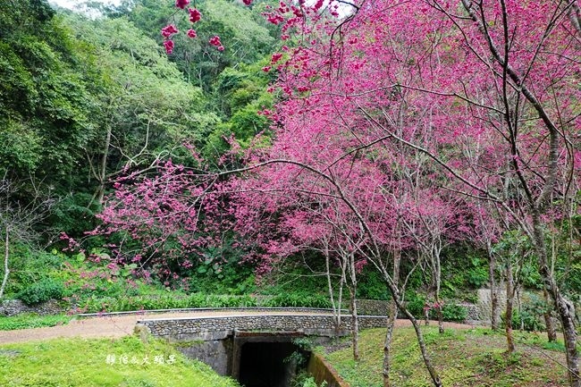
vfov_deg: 53.1
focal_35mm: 24
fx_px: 387
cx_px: 290
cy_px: 194
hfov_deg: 73.8
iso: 125
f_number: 2.8
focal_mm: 9
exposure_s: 1/100
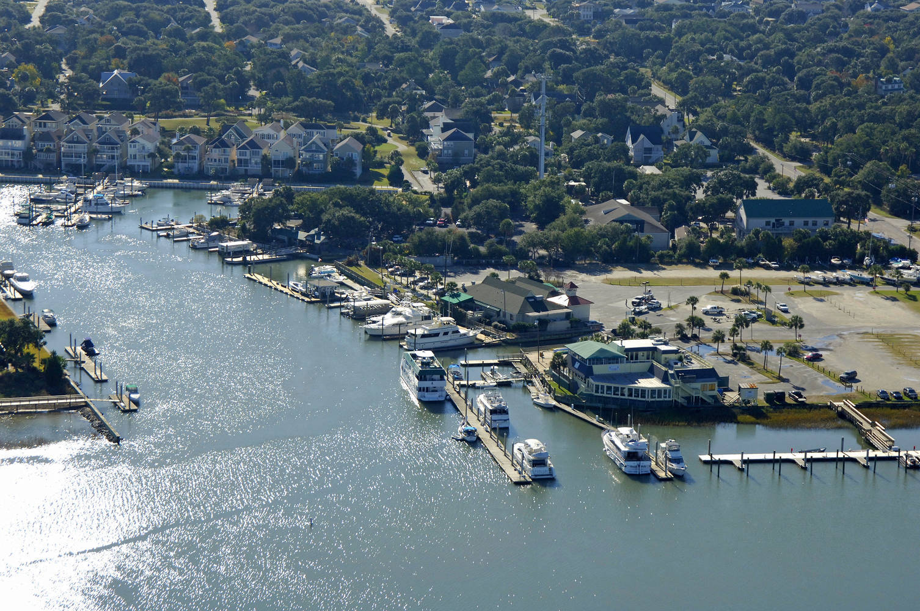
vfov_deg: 14.7
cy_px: 306
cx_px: 460
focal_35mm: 93
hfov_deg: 21.9
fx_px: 2374
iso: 400
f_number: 7.1
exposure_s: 1/1000
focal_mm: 62
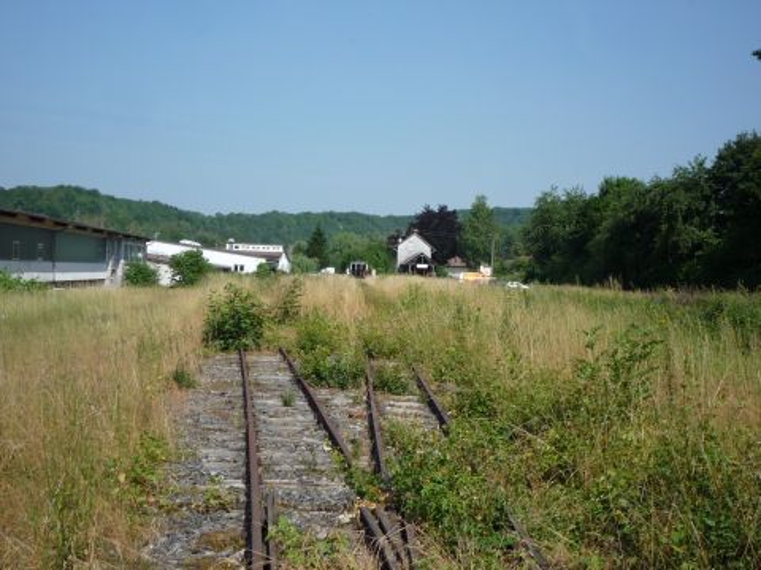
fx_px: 879
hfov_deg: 46.8
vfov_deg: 36.0
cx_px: 380
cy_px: 285
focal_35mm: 40
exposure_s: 1/400
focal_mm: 5.2
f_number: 5.6
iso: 100
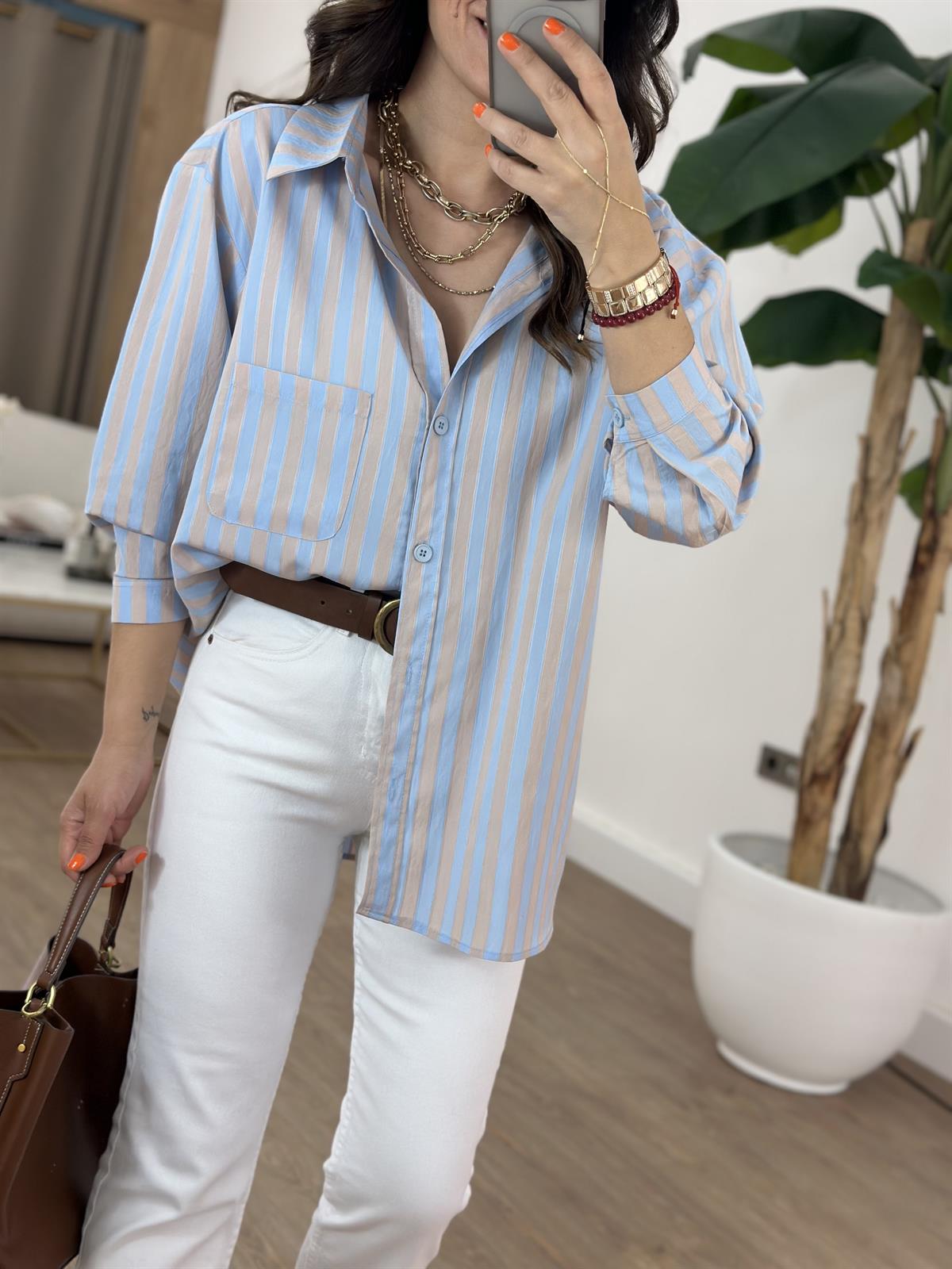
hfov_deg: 30.3
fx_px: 1760
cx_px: 476
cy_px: 634
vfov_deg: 39.7
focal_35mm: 48
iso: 80
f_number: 1.78
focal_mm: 6.86
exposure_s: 1/325
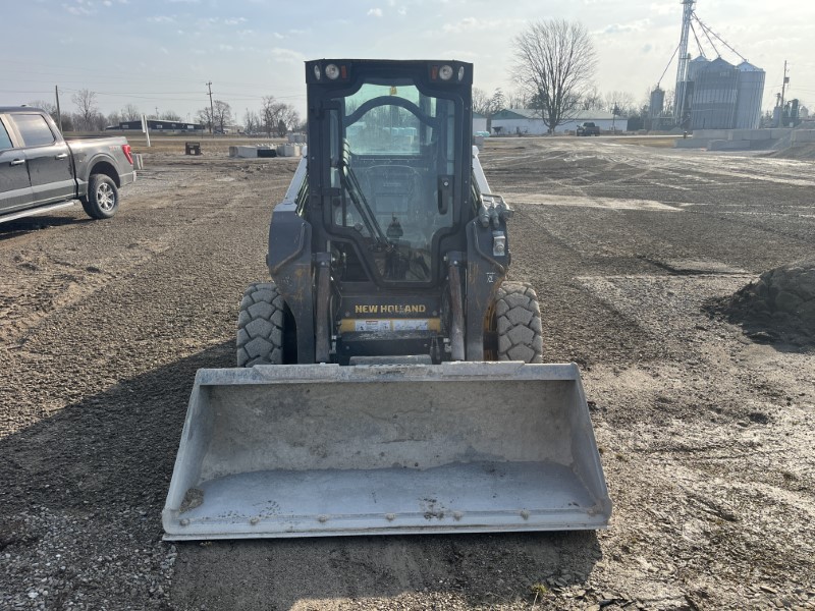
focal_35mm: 26
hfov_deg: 67.3
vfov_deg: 53.1
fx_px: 612
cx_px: 408
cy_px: 306
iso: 50
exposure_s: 1/2463
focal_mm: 5.1
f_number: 1.6
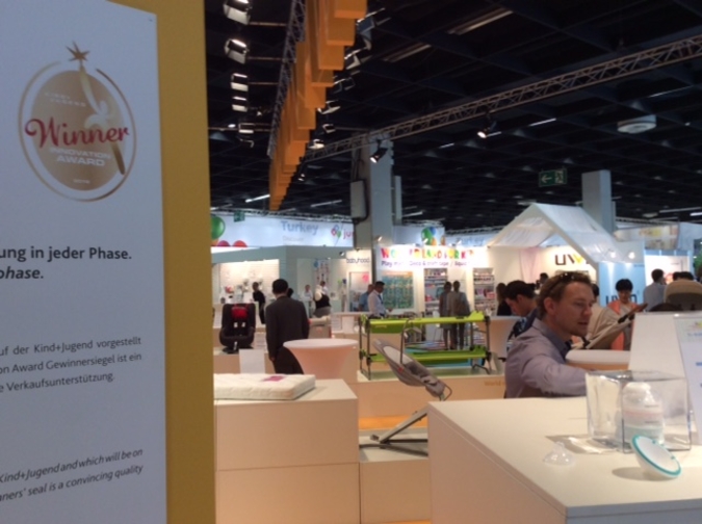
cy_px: 262
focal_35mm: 32
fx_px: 648
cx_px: 351
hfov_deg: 56.9
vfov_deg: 44.0
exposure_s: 1/25
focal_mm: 3.3
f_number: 2.4
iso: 50
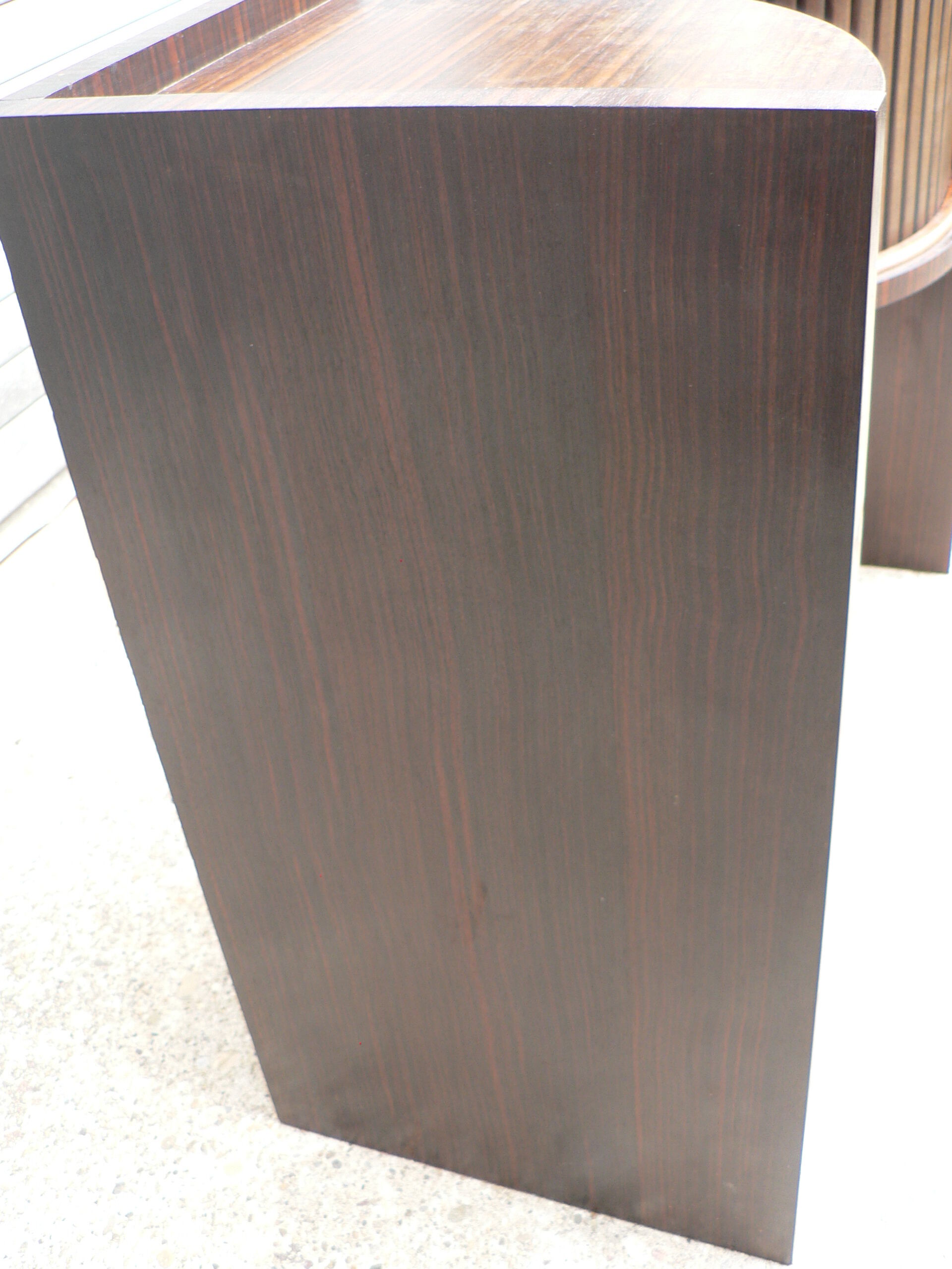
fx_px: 1320
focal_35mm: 36
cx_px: 476
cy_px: 634
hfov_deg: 39.7
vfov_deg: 51.4
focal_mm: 6
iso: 100
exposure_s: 1/30
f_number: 2.8
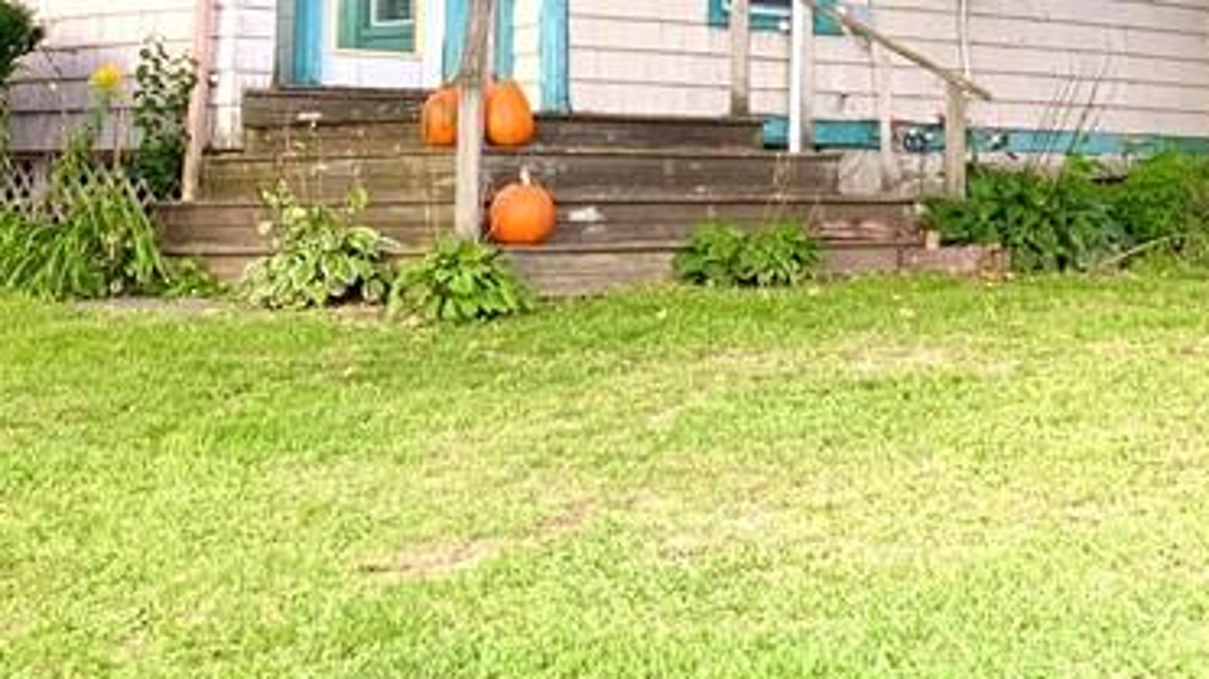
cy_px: -211
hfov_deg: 24.5
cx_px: 660
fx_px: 2788
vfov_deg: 13.4
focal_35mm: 87
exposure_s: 1/122
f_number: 1.8
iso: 20
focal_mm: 3
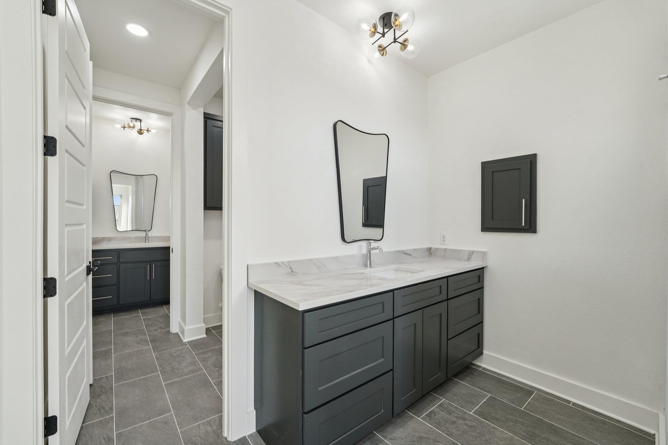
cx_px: 334
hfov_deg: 101.9
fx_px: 271
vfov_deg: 78.8
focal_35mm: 15
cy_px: 222
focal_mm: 14.6
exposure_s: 1/60
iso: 400
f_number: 8
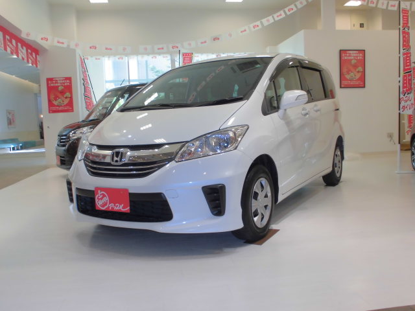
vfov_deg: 41.8
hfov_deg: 54.0
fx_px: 408
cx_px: 208
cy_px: 156
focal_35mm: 34
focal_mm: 6.1
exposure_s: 1/60
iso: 200
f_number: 4
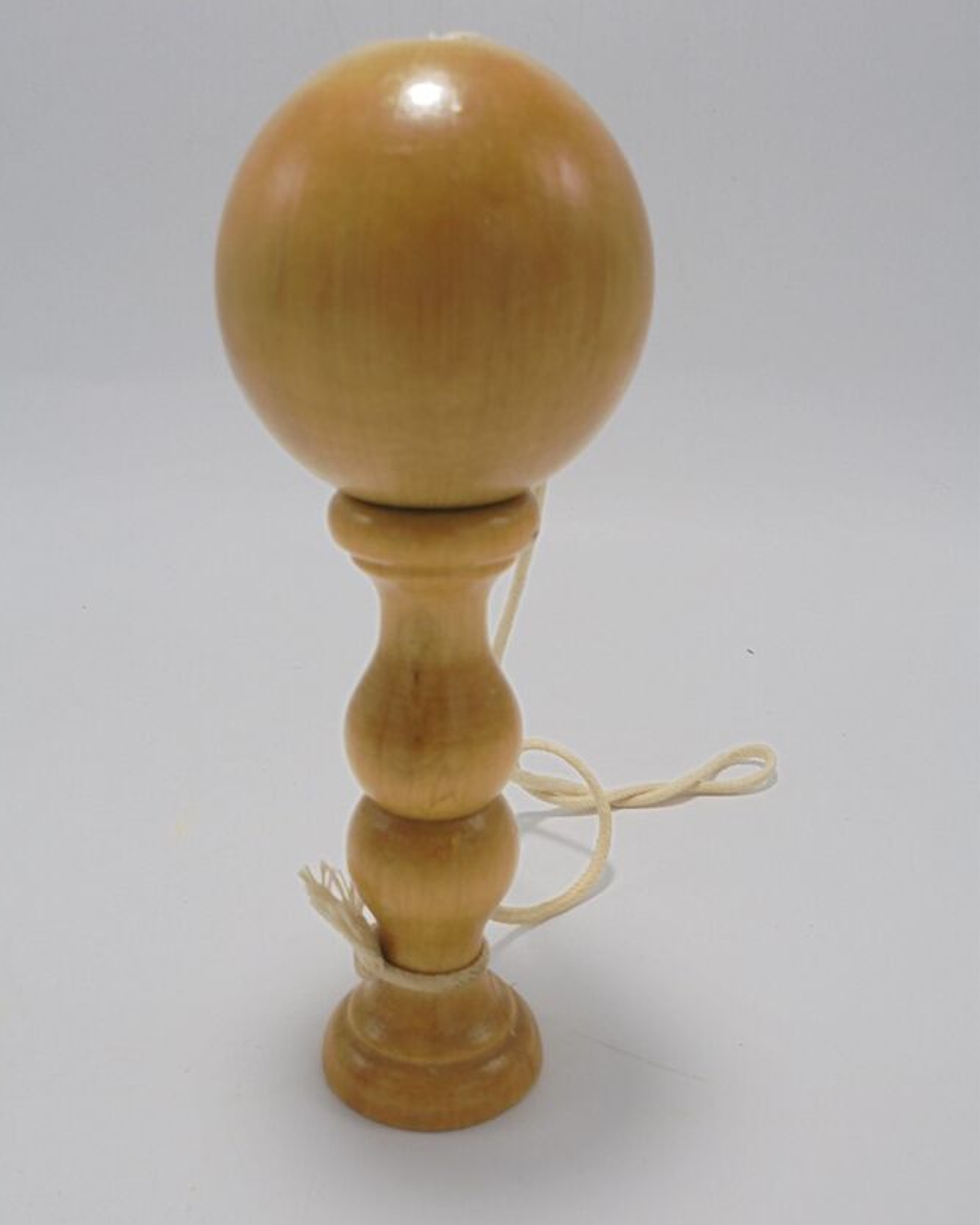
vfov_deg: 50.3
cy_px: 592
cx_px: 485
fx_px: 1305
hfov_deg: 41.2
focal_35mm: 36
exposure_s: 1/80
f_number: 4
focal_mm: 6.1
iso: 100
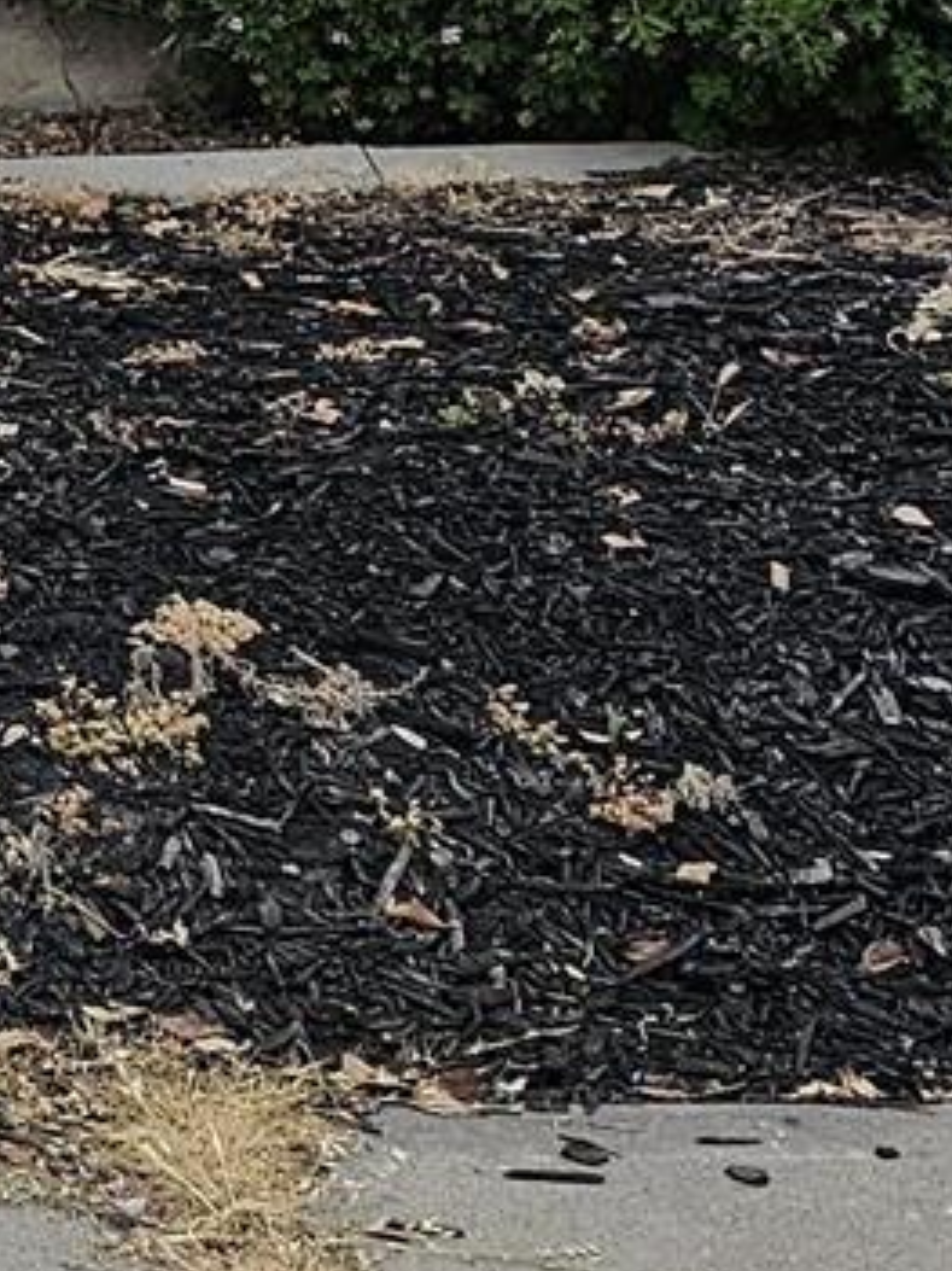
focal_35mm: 151
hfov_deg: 9.2
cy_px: -558
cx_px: -916
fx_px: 5540
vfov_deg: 12.5
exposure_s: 1/180
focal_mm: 6.3
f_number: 1.7
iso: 64
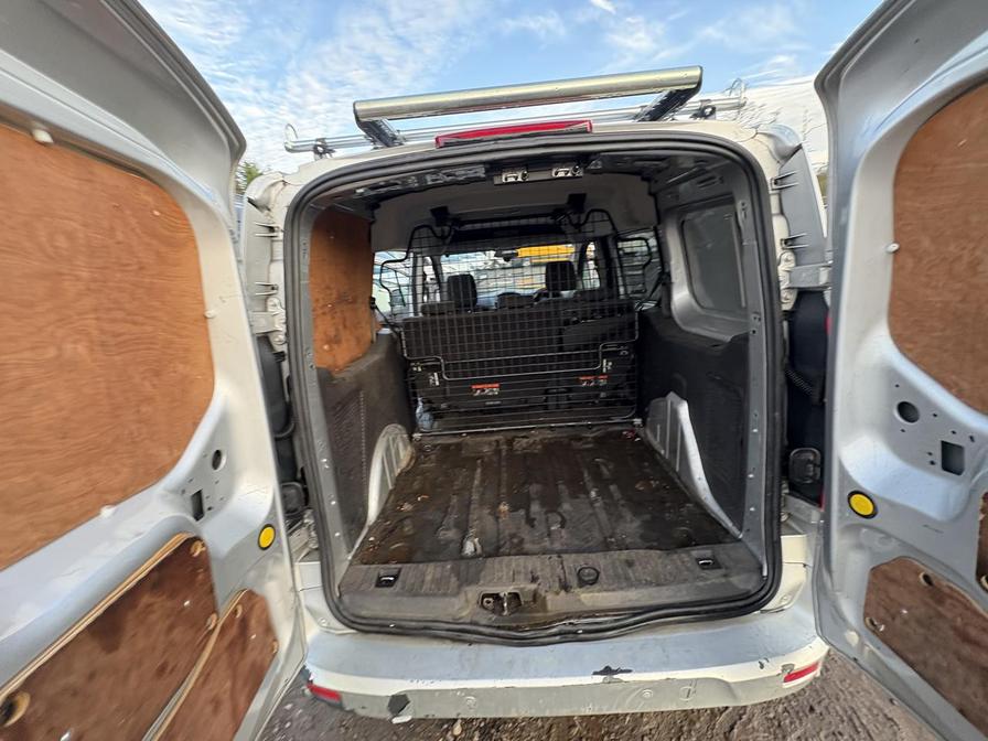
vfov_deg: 85.7
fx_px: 400
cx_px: 494
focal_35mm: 14
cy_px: 370
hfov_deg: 102.1
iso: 250
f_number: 2.2
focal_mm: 2.22
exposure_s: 1/60
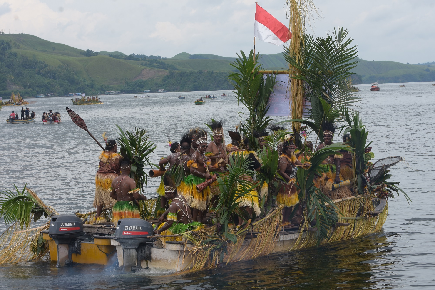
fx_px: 1269
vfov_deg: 13.0
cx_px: 218
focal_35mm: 105
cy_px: 145
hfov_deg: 19.5
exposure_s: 1/200
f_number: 9
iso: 125
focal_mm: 70
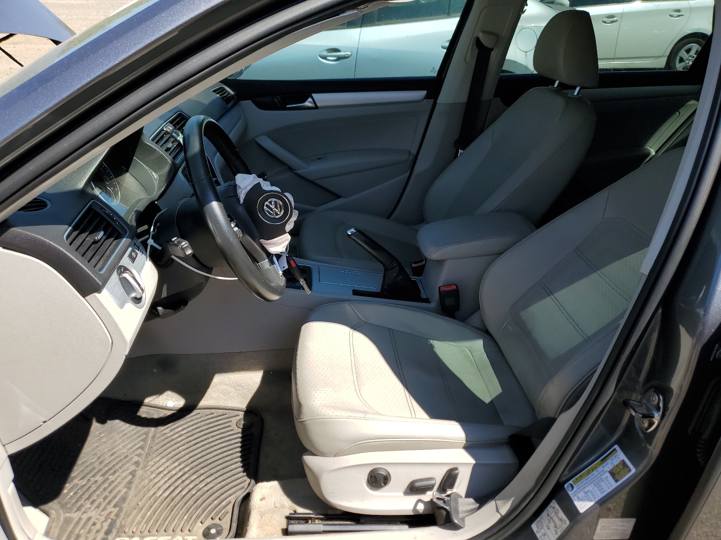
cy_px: 270
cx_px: 360
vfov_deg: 53.1
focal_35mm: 26
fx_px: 542
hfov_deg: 67.3
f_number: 1.5
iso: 50
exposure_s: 1/1429
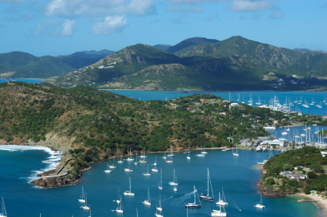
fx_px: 680
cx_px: 164
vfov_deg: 18.1
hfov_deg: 27.0
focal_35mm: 75
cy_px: 108
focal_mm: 50
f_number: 4
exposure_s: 1/2000
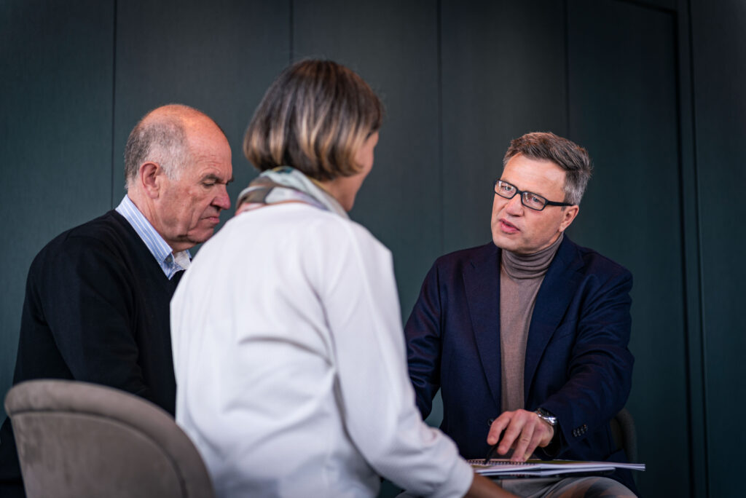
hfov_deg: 30.5
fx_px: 1368
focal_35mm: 66
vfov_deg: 20.6
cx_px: 373
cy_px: 249
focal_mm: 66
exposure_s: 1/160
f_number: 2.8
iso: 50
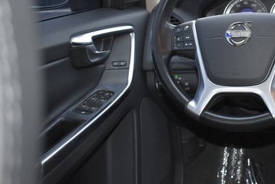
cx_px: 203
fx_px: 457
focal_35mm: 60
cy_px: 85
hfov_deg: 32.9
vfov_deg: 22.7
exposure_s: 1/60
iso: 1600
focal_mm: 25
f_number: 4
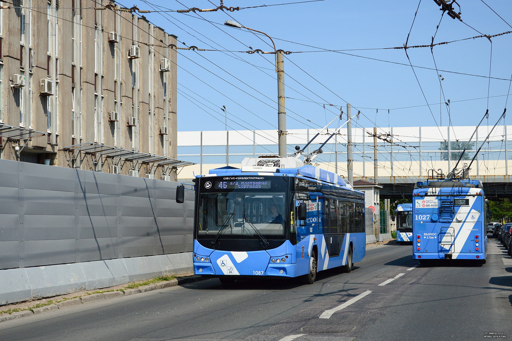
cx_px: 256
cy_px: 170
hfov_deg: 35.1
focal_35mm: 57
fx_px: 811
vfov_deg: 23.8
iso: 200
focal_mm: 38
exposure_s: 1/1250
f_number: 6.3
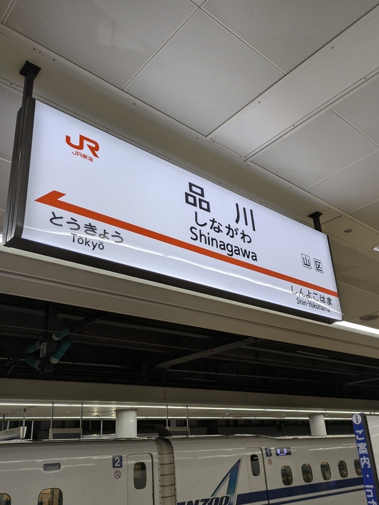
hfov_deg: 46.8
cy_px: 257
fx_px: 438
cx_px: 202
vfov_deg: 59.9
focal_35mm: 30
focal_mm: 5.43
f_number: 1.89
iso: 48
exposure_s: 1/260
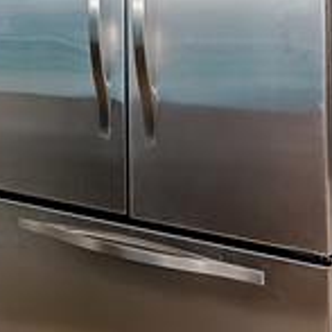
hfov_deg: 18.6
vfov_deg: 22.8
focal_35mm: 74
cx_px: -253
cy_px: 37
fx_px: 803
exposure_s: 1/100
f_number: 8
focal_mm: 16
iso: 400
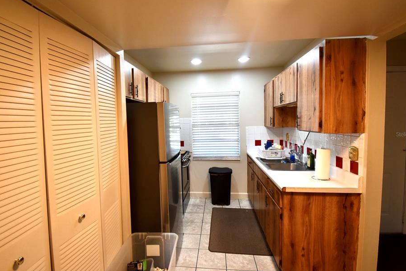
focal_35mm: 17
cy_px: 134
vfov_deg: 70.4
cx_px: 192
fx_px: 192
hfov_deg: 93.2
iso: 400
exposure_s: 1/80
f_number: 4.5
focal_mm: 10
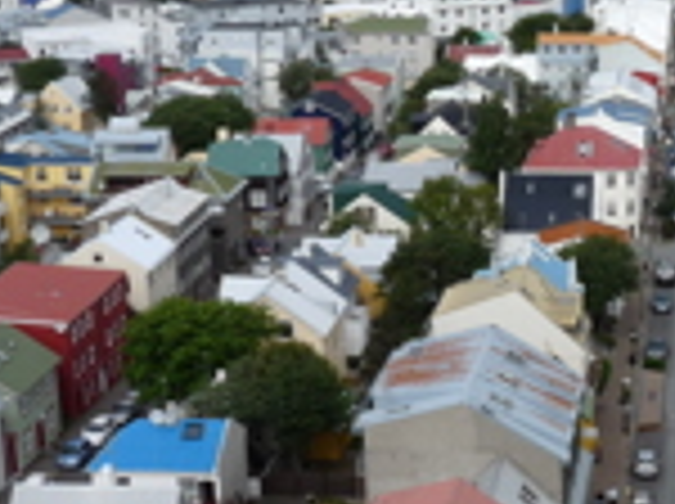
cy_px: 351
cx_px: 702
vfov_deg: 13.8
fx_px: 2083
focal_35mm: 107
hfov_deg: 17.9
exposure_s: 1/500
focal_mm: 7.1
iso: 100
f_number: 6.3
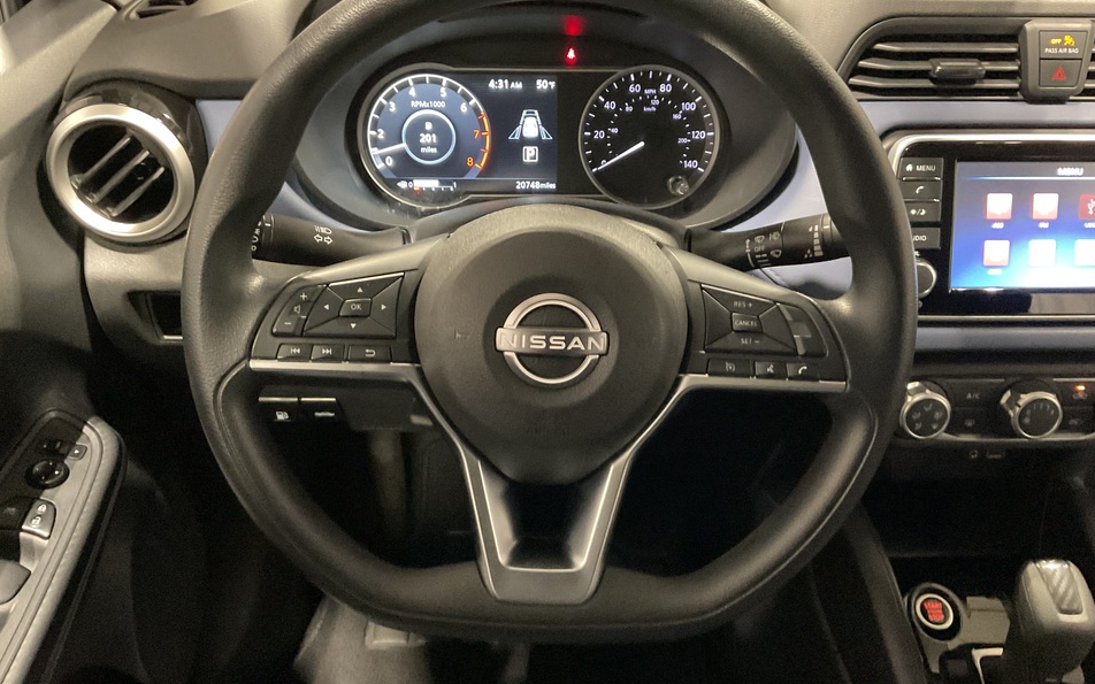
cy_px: 313
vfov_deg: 40.6
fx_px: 925
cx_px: 550
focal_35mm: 31
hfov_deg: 61.2
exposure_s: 1/30
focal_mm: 3
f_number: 1.8
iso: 500
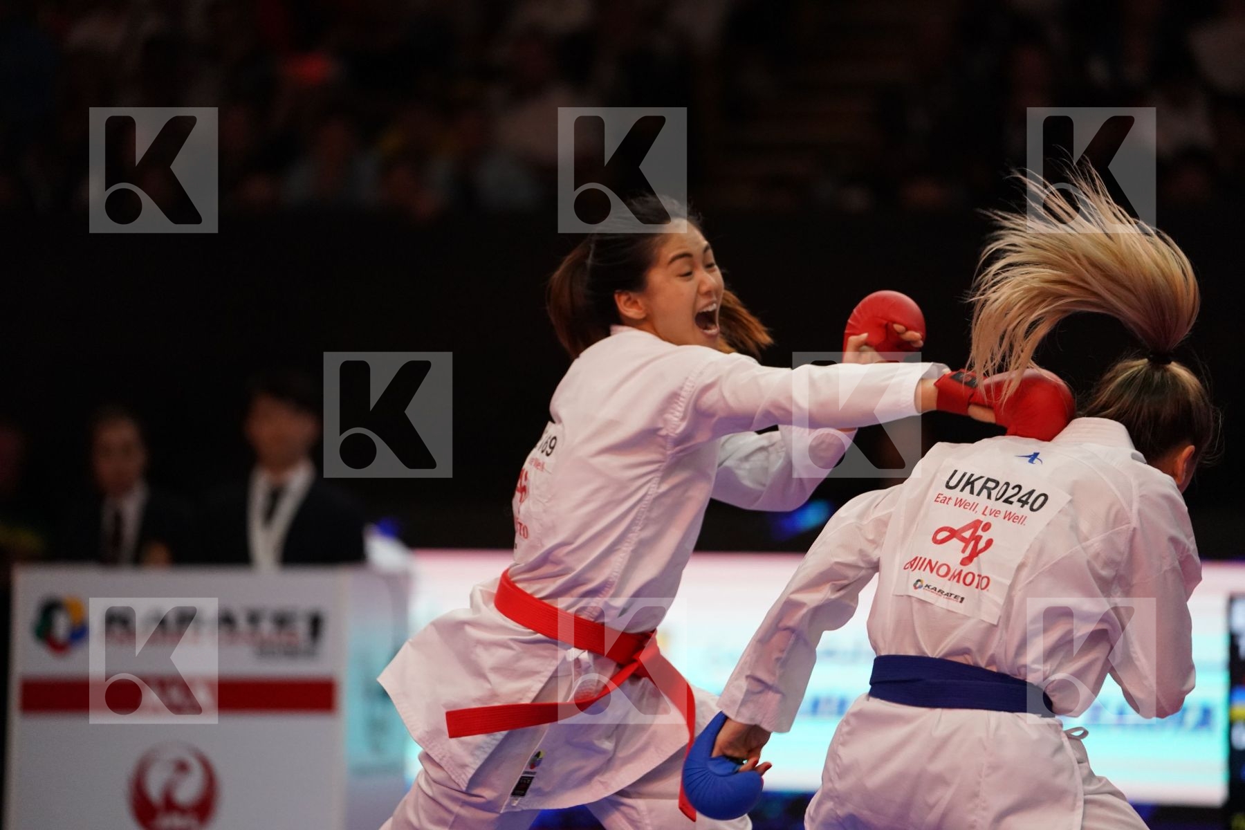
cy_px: 415
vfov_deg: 6.9
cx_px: 622
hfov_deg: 10.3
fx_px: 6916
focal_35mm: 200
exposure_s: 1/1000
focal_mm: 200
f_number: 2.8
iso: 4000
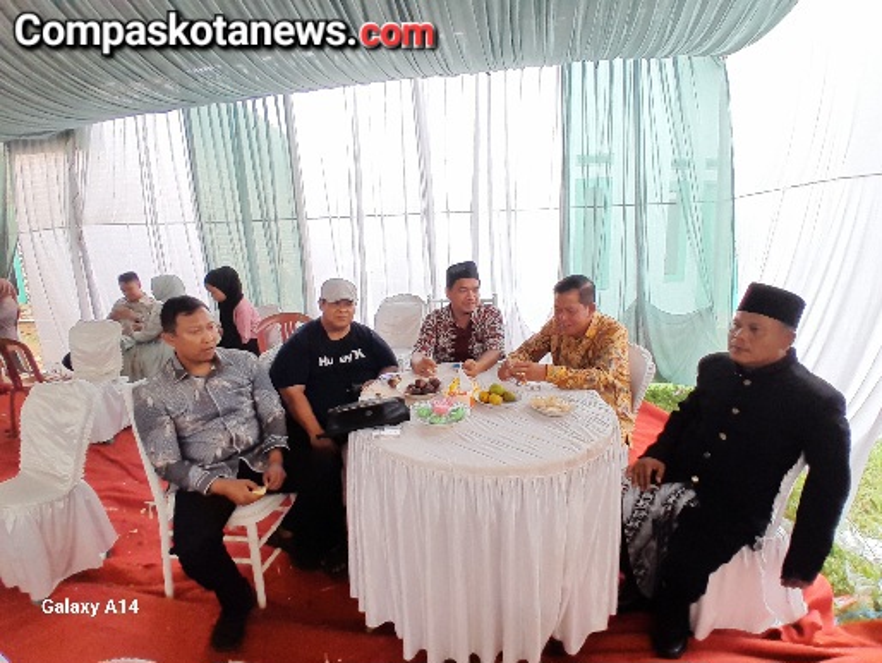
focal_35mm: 17
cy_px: 332
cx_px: 441
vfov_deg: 74.8
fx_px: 433
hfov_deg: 91.0
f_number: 2.2
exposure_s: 1/100
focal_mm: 1.46
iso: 64
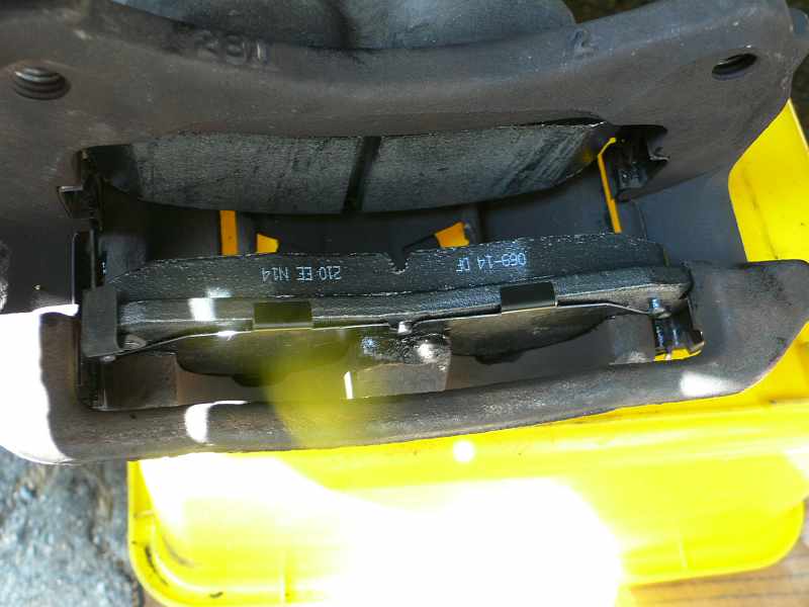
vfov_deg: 41.8
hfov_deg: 54.0
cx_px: 404
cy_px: 304
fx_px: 795
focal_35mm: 34
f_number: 2.8
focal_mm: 6.3
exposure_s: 1/30
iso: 100
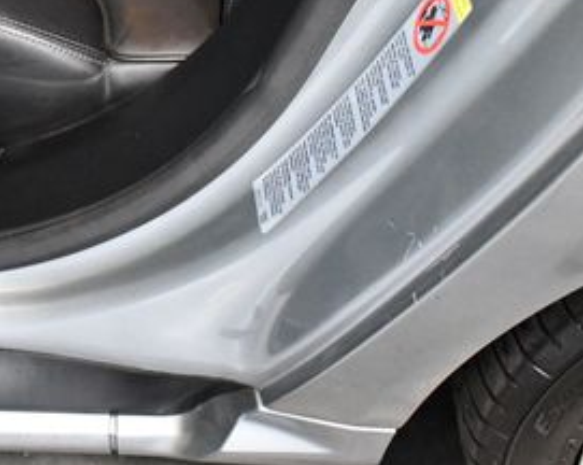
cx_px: 67
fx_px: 1378
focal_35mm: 80
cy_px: 125
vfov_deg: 19.0
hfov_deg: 23.3
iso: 3200
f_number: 3.5
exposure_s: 1/80
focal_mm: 18
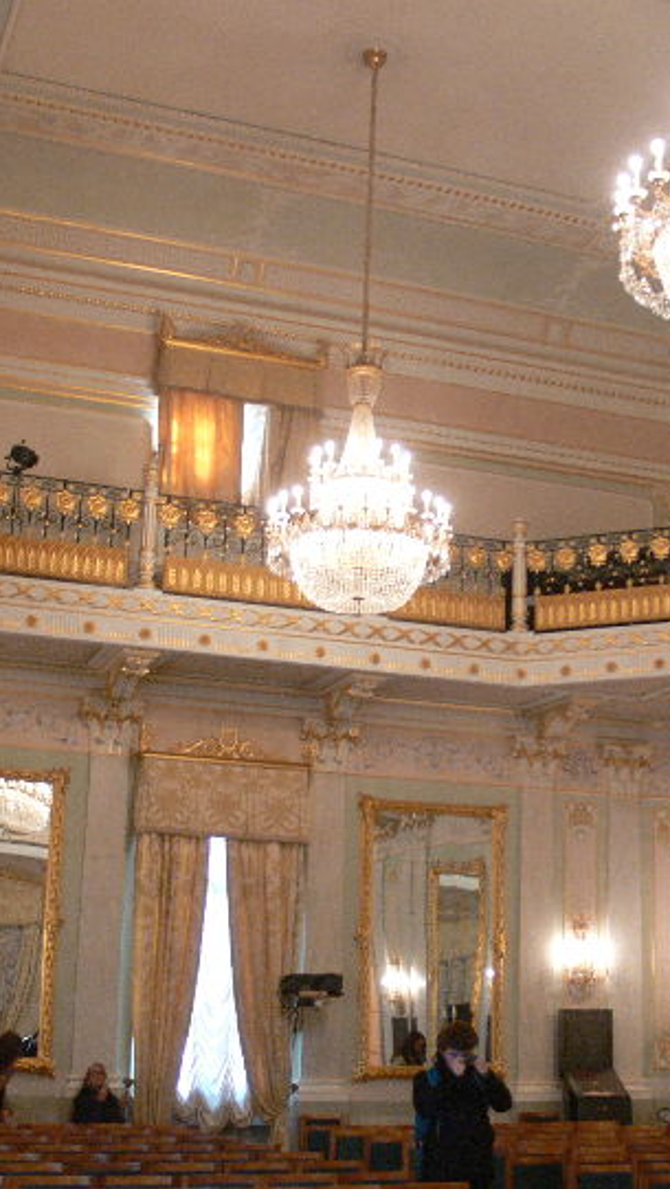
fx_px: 1640
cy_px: 591
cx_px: 494
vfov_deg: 39.8
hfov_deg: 22.9
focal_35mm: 52
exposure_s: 1/15
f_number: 2.8
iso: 200
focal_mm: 7.4
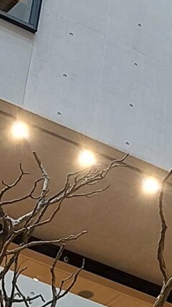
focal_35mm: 167
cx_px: 232
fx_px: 1355
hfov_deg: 7.2
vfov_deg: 12.7
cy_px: -29
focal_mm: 5.23
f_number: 1.8
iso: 125
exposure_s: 1/60
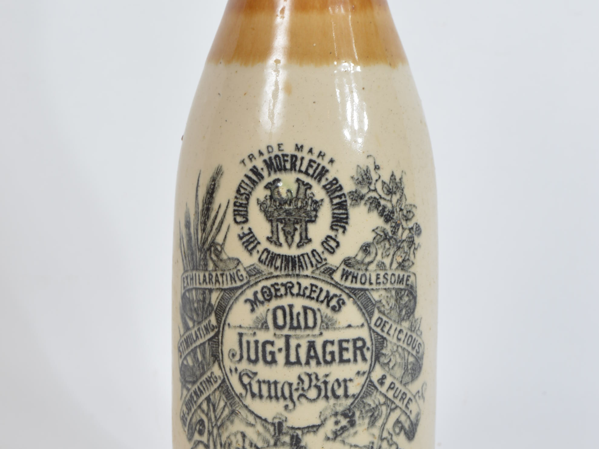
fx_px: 1592
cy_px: 207
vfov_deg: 16.1
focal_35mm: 92
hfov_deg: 21.3
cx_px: 300
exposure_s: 1/80
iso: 100
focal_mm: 42
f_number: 9
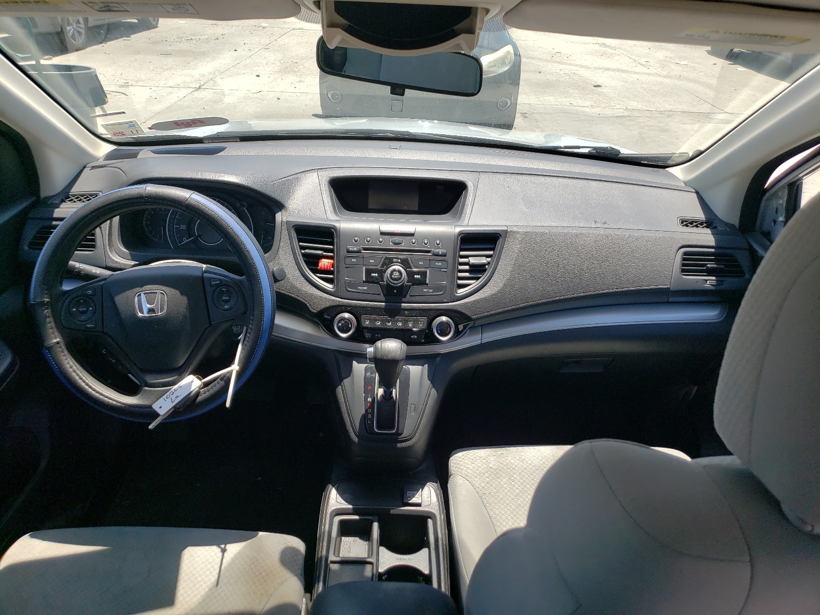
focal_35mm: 26
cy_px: 308
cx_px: 410
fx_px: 616
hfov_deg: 67.3
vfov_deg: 53.1
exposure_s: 1/1111
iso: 50
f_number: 1.5
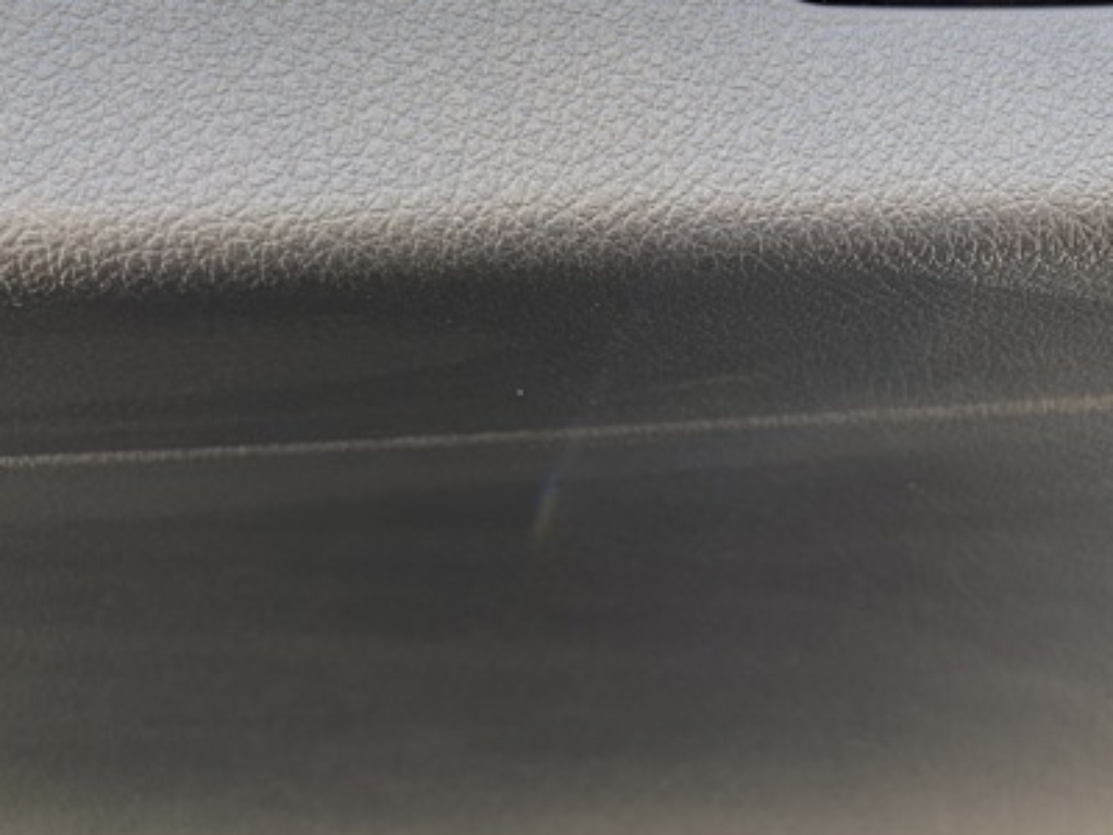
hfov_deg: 35.4
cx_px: 924
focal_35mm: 52
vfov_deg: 28.0
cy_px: 351
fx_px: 1672
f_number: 1.8
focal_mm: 4.25
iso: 40
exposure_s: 1/121
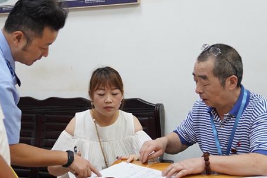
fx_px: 415
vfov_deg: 24.2
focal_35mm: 56
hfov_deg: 35.5
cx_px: 104
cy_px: 106
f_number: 2.8
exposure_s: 1/100
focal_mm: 28
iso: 500
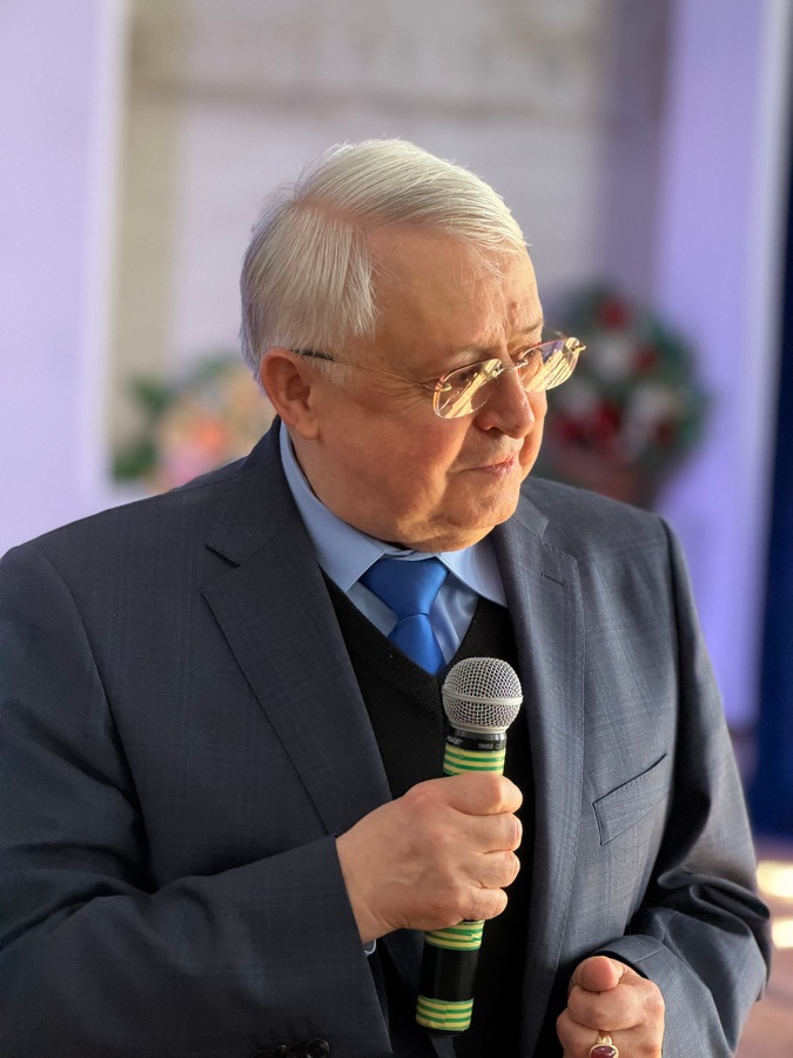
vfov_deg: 19.6
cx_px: 396
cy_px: 529
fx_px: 3054
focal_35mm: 100
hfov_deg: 14.8
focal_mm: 16.89
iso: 500
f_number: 2.8
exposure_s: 1/80
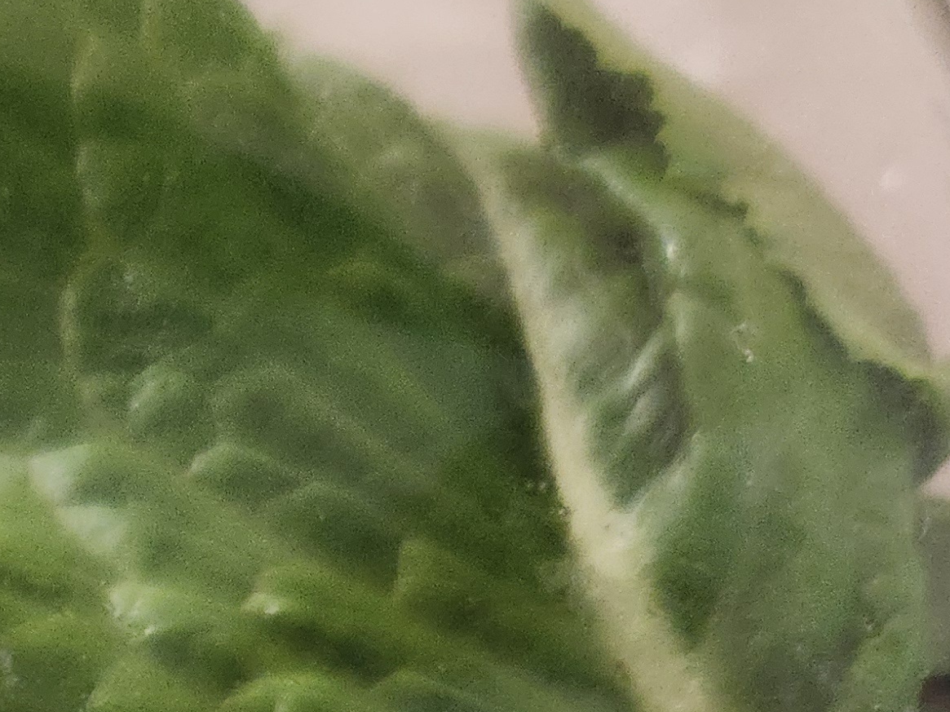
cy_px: 1200
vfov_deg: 16.3
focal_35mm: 79
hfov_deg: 21.3
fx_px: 2167
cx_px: -424
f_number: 1.8
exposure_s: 1/24
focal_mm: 5.4
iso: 500
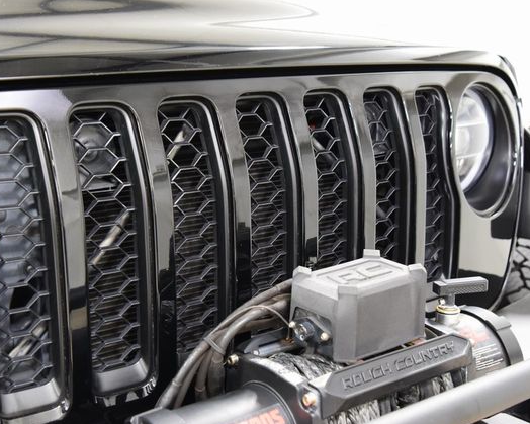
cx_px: 218
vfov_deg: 27.6
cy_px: 214
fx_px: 863
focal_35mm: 55
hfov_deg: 34.1
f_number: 4
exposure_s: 1/15
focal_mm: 32
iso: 1600
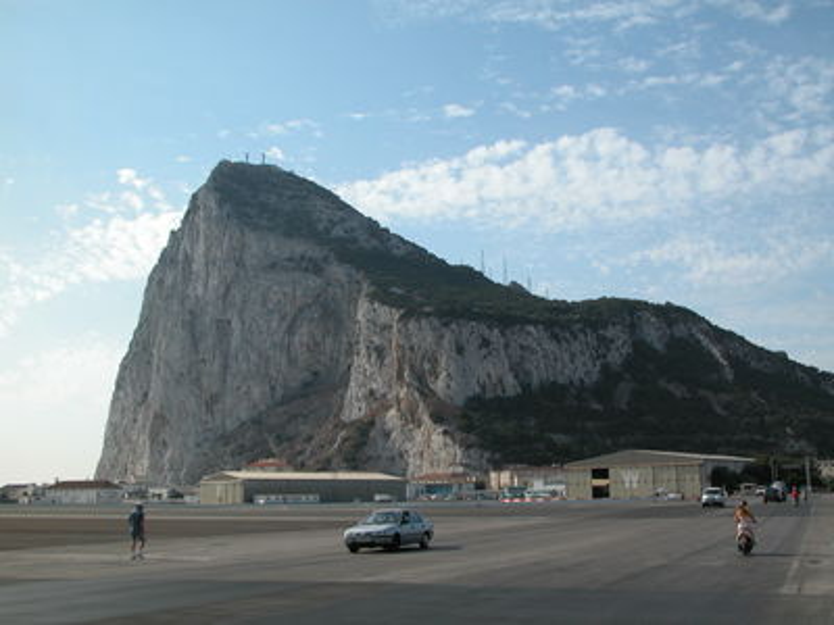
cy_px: 312
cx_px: 417
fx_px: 891
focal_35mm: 37
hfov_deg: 50.1
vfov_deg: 38.7
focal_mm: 9.5
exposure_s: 1/346
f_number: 7.2
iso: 100
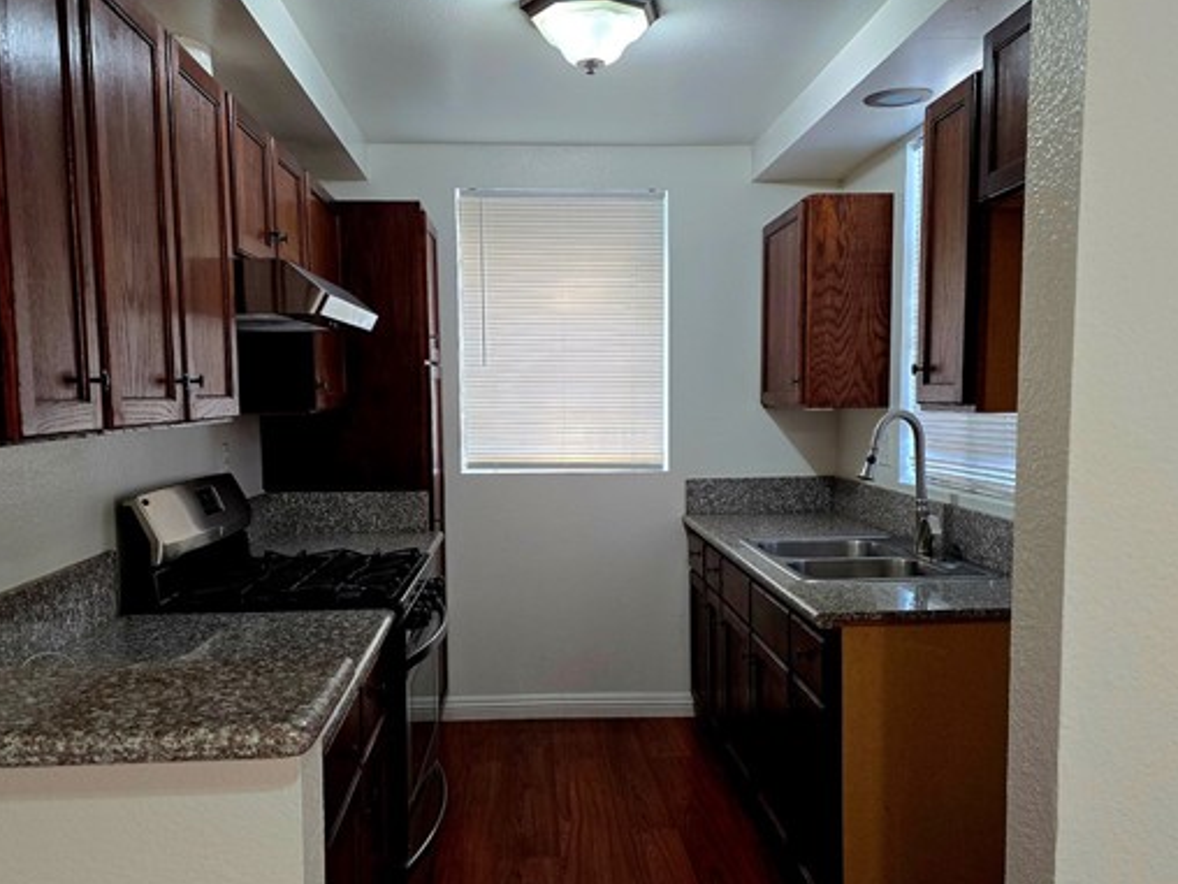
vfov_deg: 48.2
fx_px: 987
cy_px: 485
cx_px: 557
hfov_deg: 61.6
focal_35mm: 29
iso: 250
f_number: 1.7
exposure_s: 1/120
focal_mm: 6.3
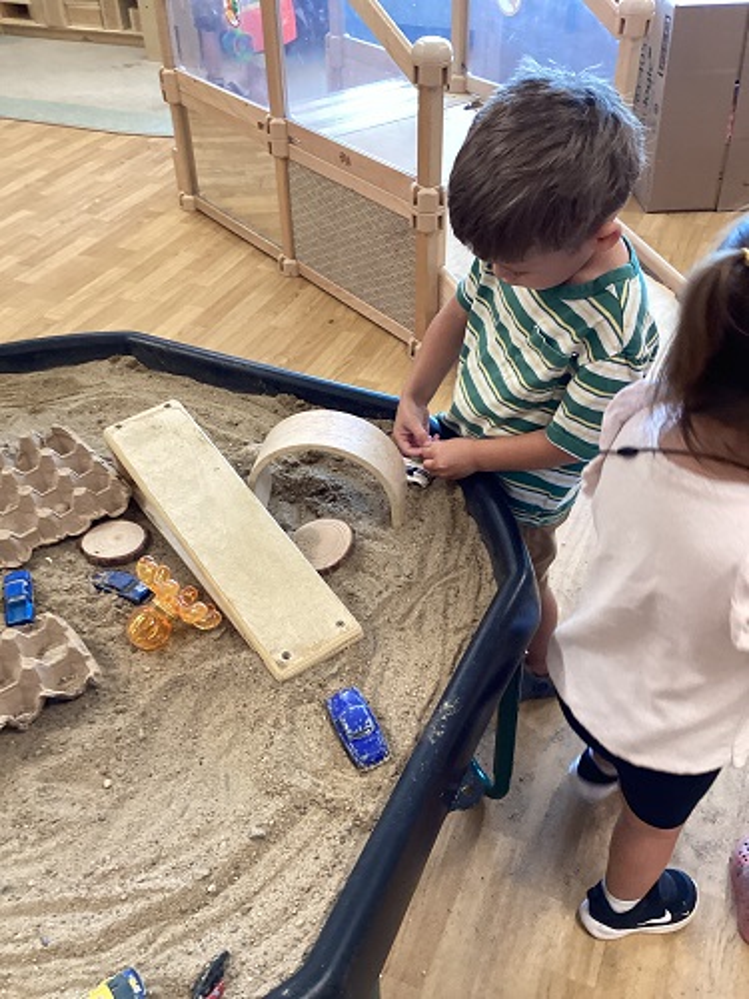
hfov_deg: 45.4
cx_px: 374
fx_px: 894
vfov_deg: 58.4
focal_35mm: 31
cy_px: 500
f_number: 2.4
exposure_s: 1/60
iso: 160
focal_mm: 3.3
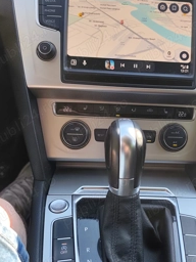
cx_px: 131
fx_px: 272
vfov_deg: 51.3
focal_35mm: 36
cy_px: 140
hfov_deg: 39.2
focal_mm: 6.19
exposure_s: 1/100
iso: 50
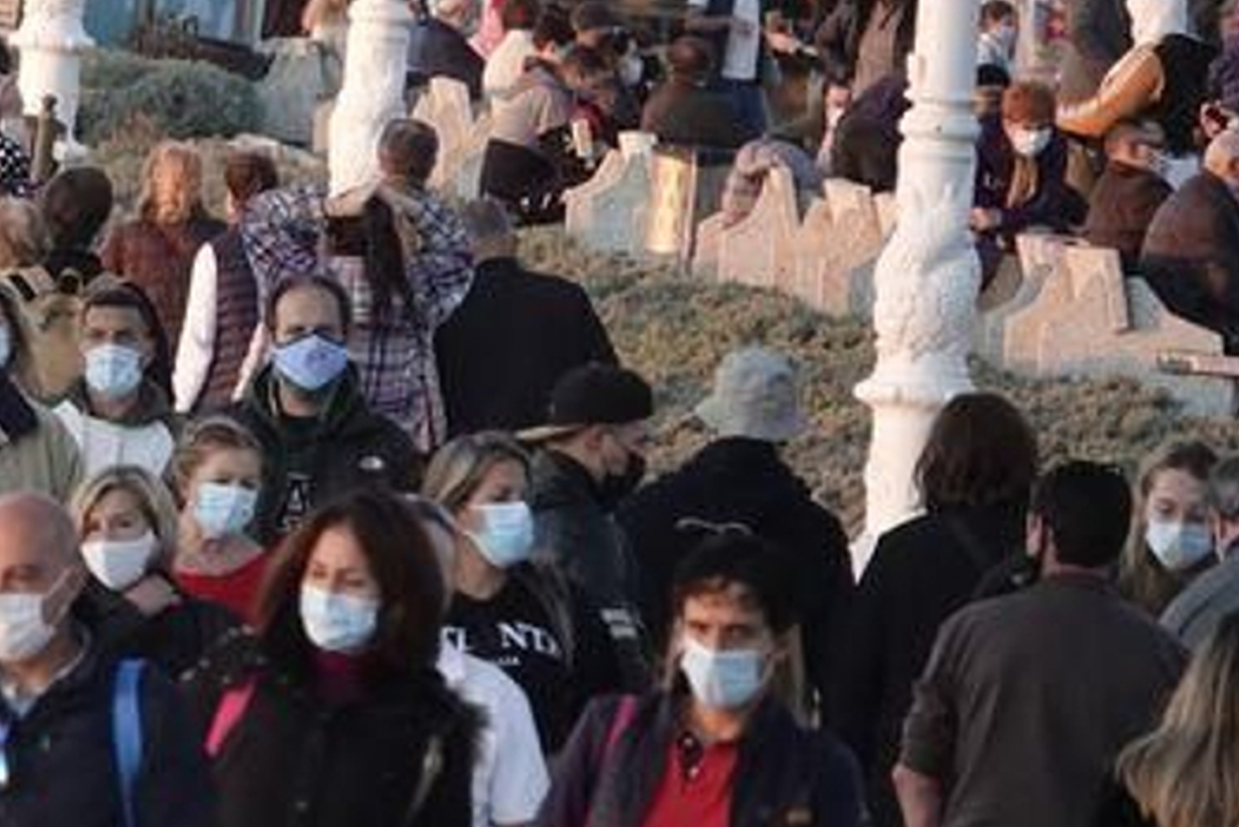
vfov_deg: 1.3
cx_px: -604
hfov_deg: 2.0
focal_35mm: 1047
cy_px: 170
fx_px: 36053
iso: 800
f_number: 4
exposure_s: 1/250
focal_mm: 124.94
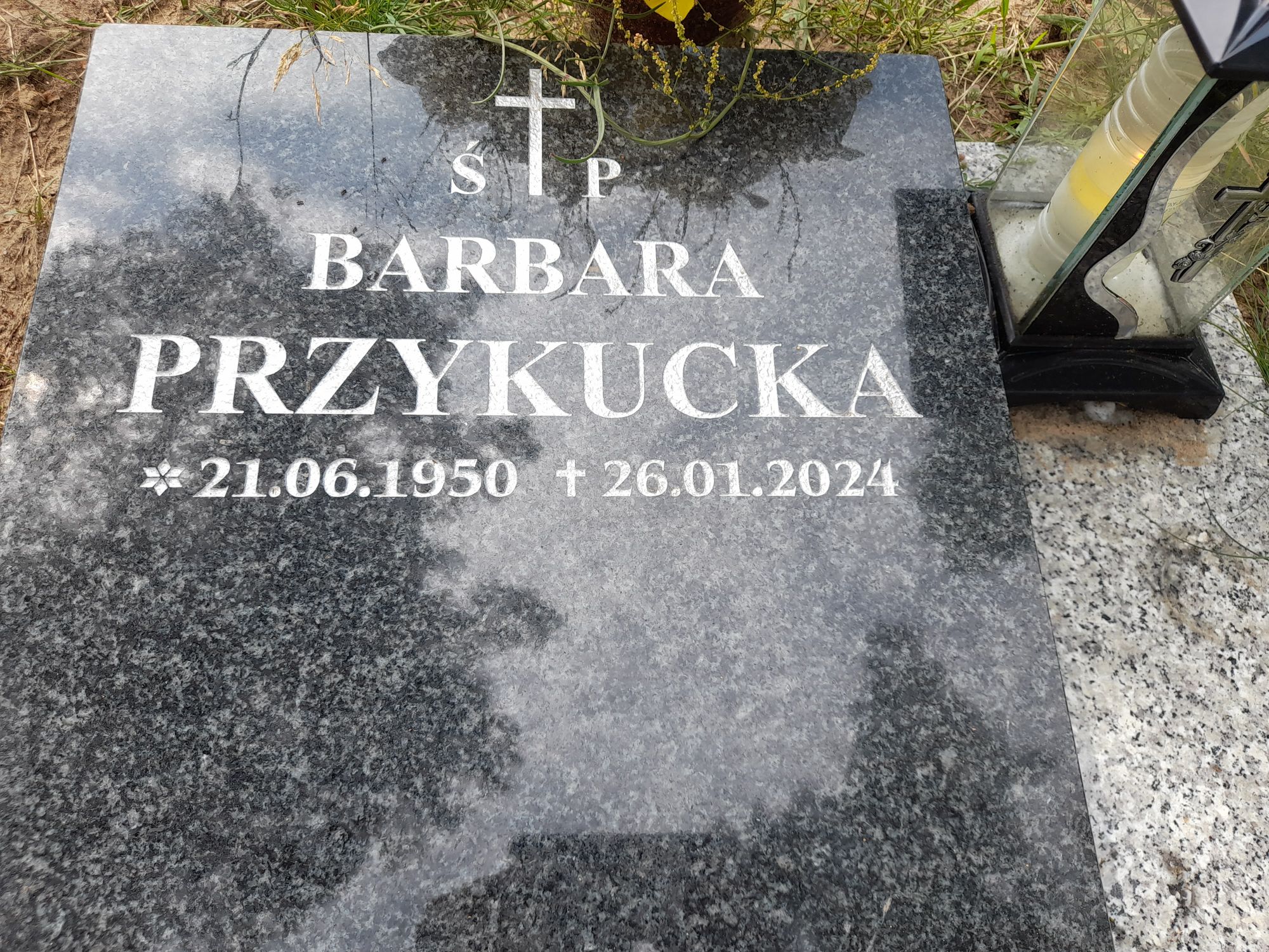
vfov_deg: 54.9
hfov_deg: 69.4
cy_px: 476
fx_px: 916
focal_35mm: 25
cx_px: 634
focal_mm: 4.6
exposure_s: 1/201
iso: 20
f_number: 2
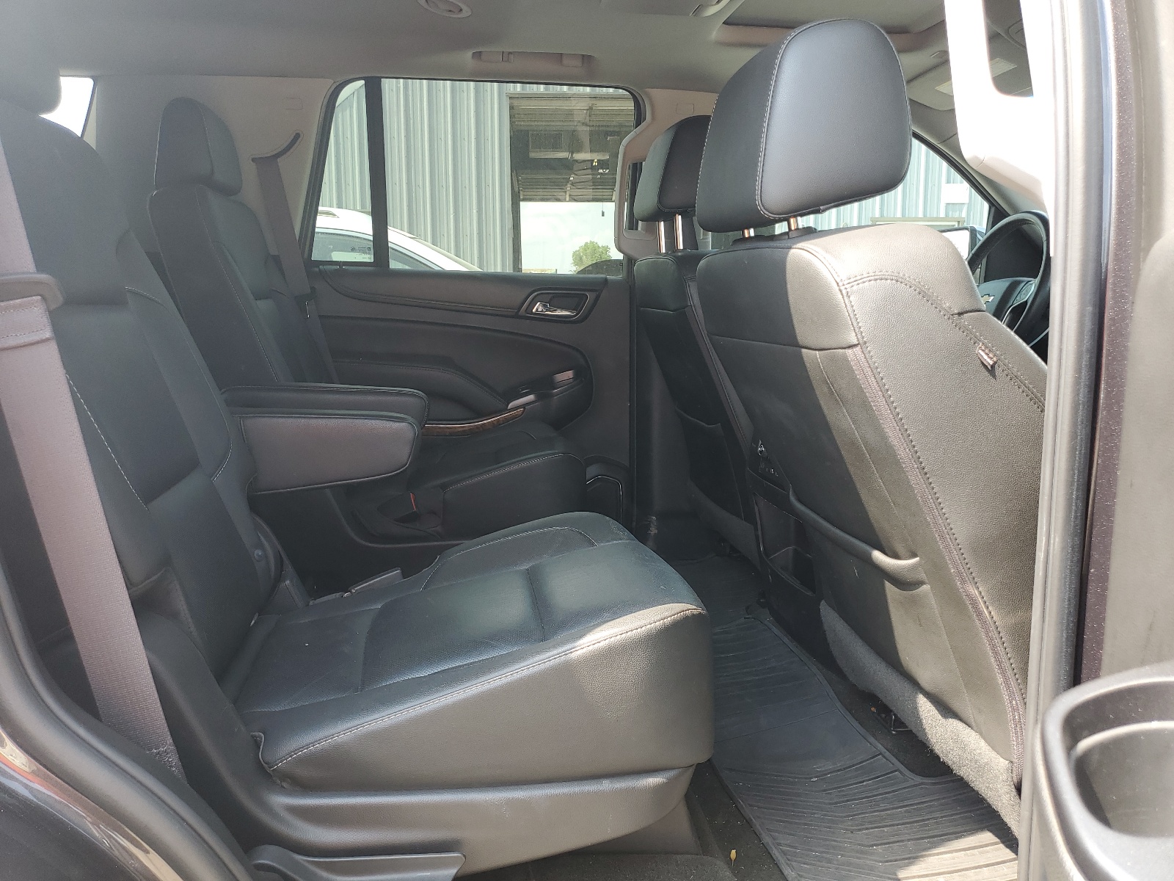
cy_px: 440
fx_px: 882
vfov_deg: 53.1
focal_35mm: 26
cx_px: 587
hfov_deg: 67.3
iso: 50
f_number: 1.5
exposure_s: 1/179
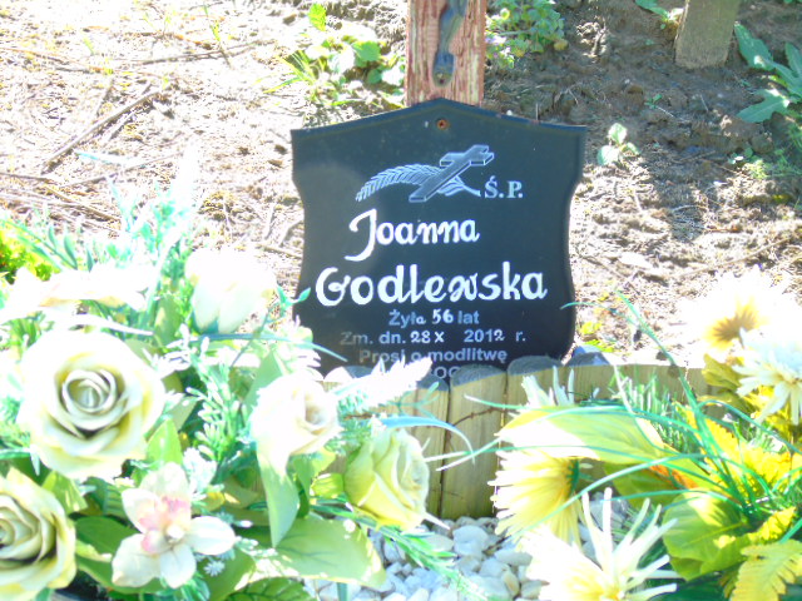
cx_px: 401
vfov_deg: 13.7
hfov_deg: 18.2
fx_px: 2502
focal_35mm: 108
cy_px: 300
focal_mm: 19
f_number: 4.4
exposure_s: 1/60
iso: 80
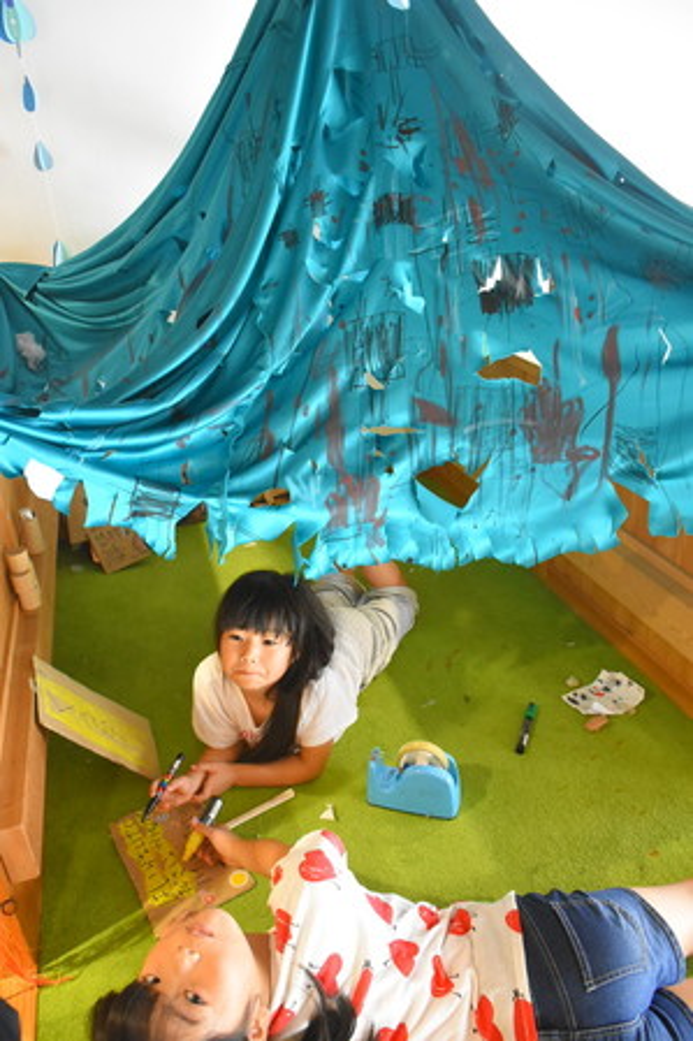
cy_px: 520
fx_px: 780
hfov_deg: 47.9
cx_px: 346
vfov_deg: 67.4
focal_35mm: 27
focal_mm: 18
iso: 3200
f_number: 4.5
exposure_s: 1/80
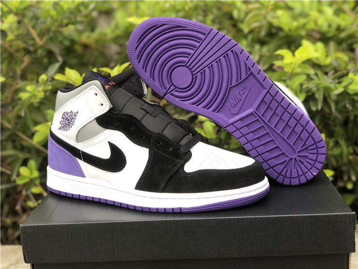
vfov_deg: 28.0
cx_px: 179
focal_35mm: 52
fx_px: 538
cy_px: 134
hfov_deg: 36.8
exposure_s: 1/60
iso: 50
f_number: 2.4
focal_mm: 6
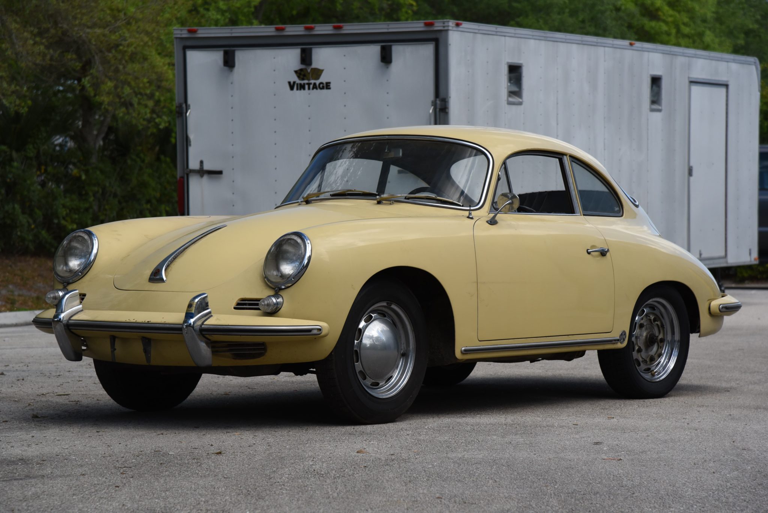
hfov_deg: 17.1
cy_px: 256
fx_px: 2561
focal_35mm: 120
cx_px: 384
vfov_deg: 11.4
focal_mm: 120
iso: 640
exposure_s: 1/640
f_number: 6.3
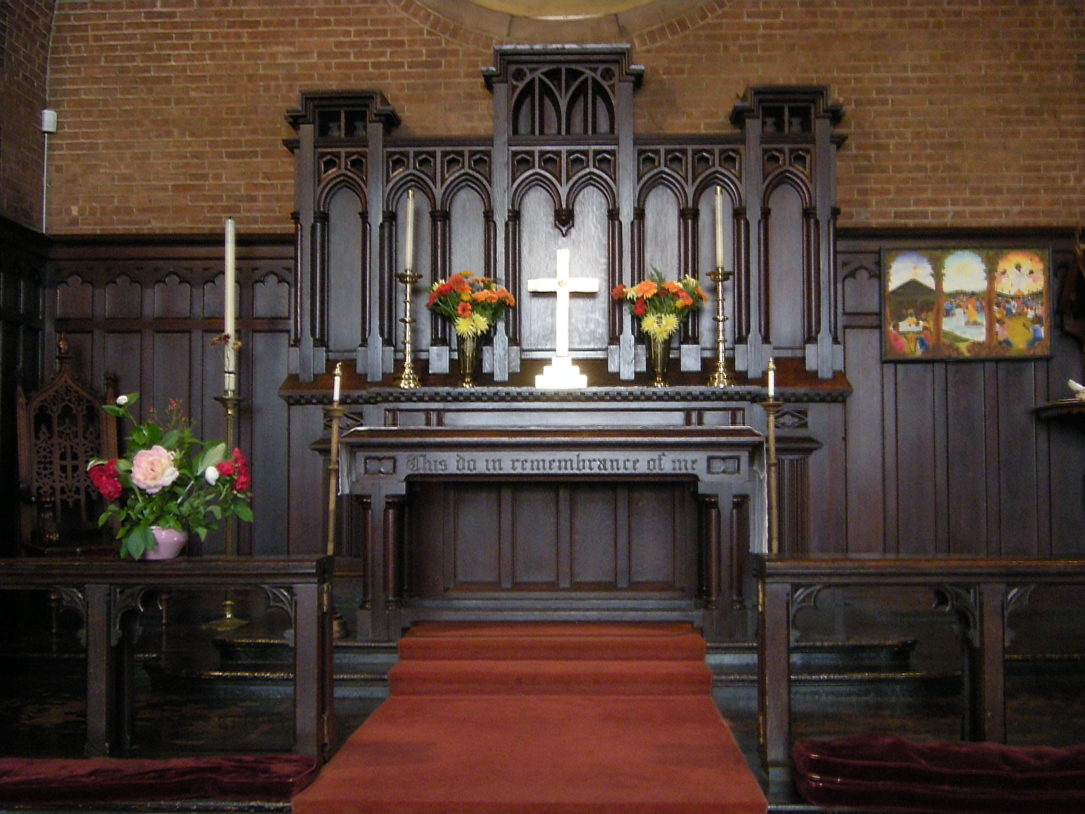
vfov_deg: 32.2
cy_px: 407
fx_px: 1410
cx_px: 542
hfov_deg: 42.1
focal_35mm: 45
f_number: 3.5
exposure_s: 1/8
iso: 416
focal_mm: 7.5
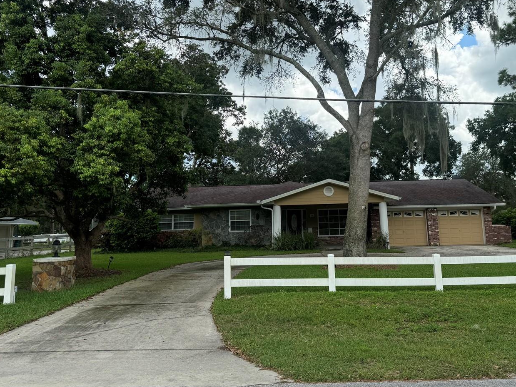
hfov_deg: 58.2
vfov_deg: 45.0
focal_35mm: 31
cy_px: 145
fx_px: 462
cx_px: 290
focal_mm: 6.76
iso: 80
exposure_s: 1/1637
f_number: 1.78
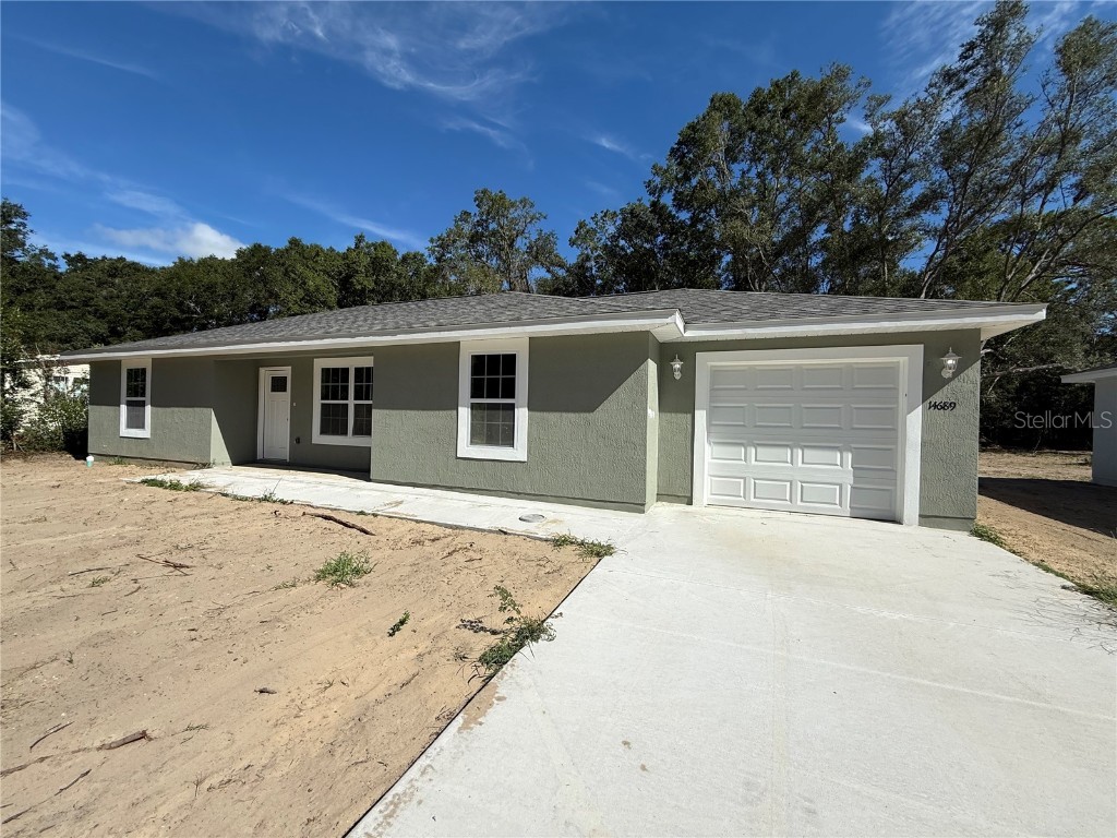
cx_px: 558
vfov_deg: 85.7
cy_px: 419
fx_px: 452
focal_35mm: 14
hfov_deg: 102.1
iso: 50
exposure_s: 1/3663
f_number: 2.2
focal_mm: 2.22
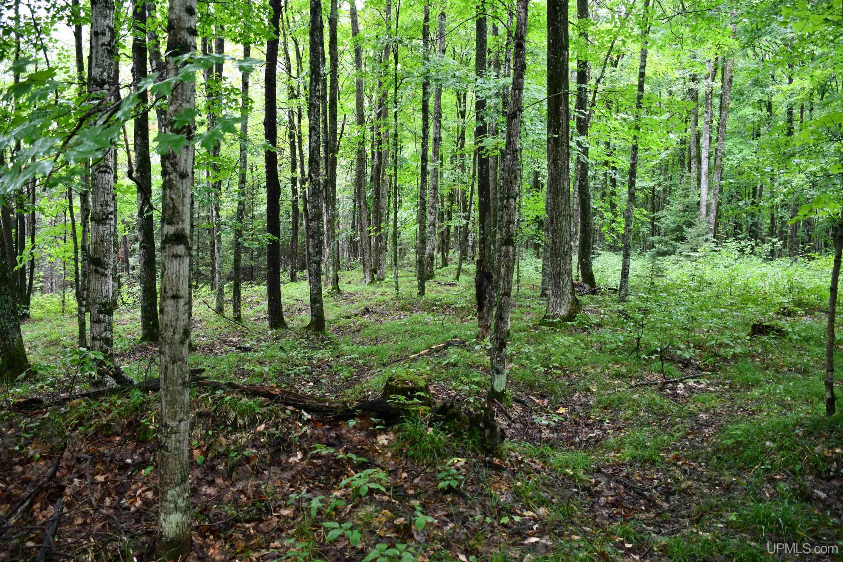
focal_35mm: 27
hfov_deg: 67.4
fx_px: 632
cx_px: 422
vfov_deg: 47.9
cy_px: 281
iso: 800
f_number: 3.5
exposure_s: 1/160
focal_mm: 18
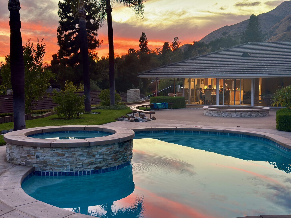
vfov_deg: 30.3
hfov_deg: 39.7
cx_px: 146
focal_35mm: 48
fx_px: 404
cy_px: 109
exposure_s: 1/60
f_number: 1.78
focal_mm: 6.86
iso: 125
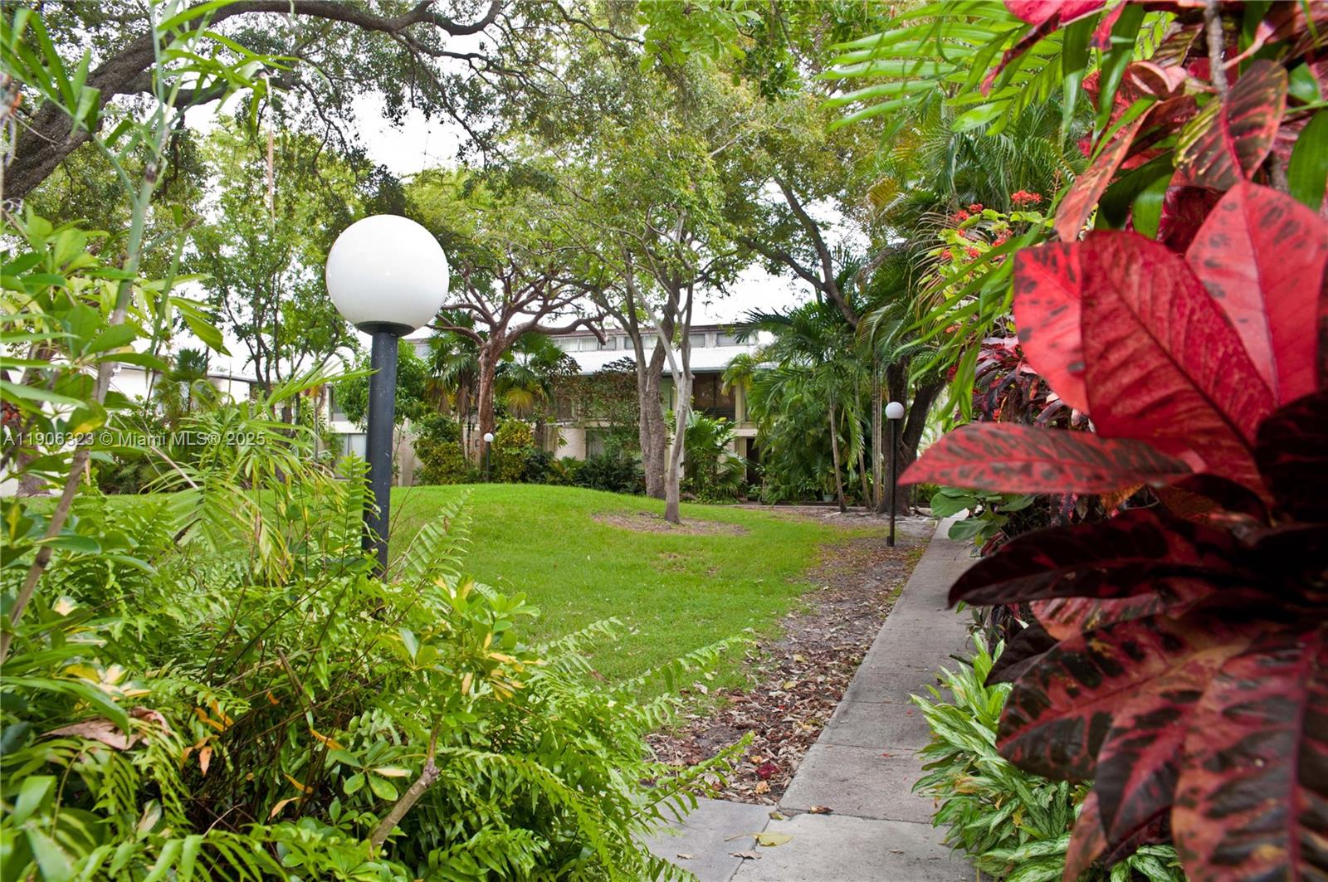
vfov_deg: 53.0
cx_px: 664
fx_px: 884
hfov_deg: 73.8
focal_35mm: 24
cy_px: 441
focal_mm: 24
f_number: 8
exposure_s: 1/100
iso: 1000
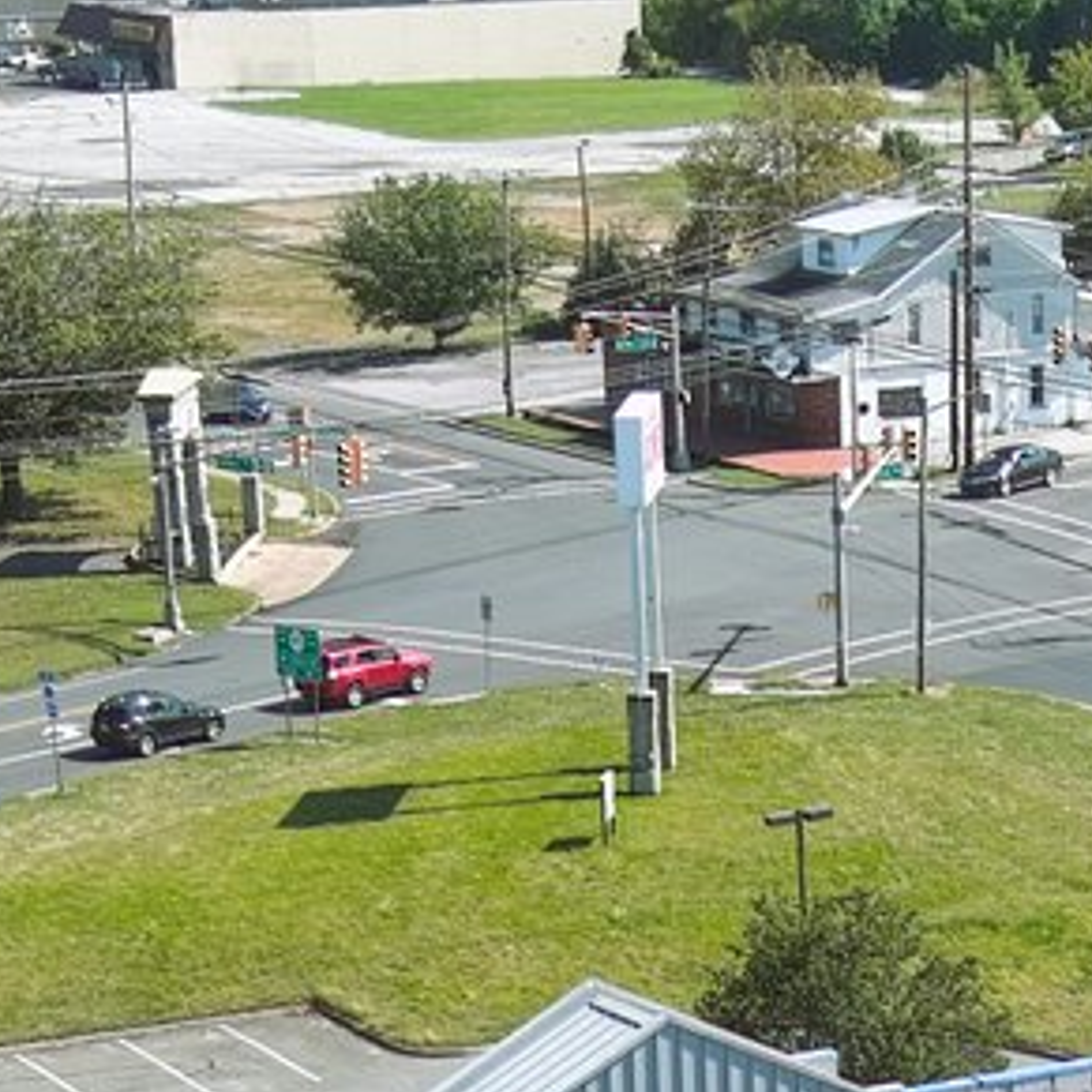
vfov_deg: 11.2
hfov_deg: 12.0
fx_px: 5139
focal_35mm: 144
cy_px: 2066
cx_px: 1094
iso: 100
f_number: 2.8
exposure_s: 1/640
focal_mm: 10.57
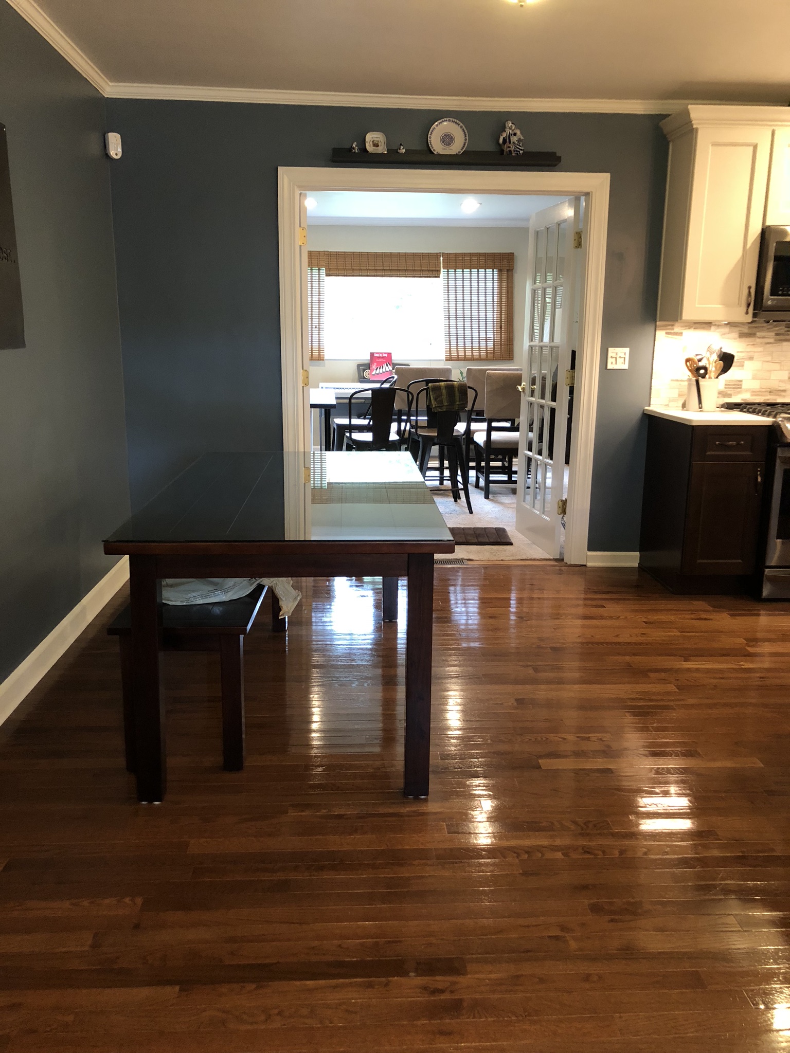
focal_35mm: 28
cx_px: 395
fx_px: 852
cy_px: 526
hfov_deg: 49.7
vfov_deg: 63.4
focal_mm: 4
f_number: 1.8
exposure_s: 1/15
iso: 100
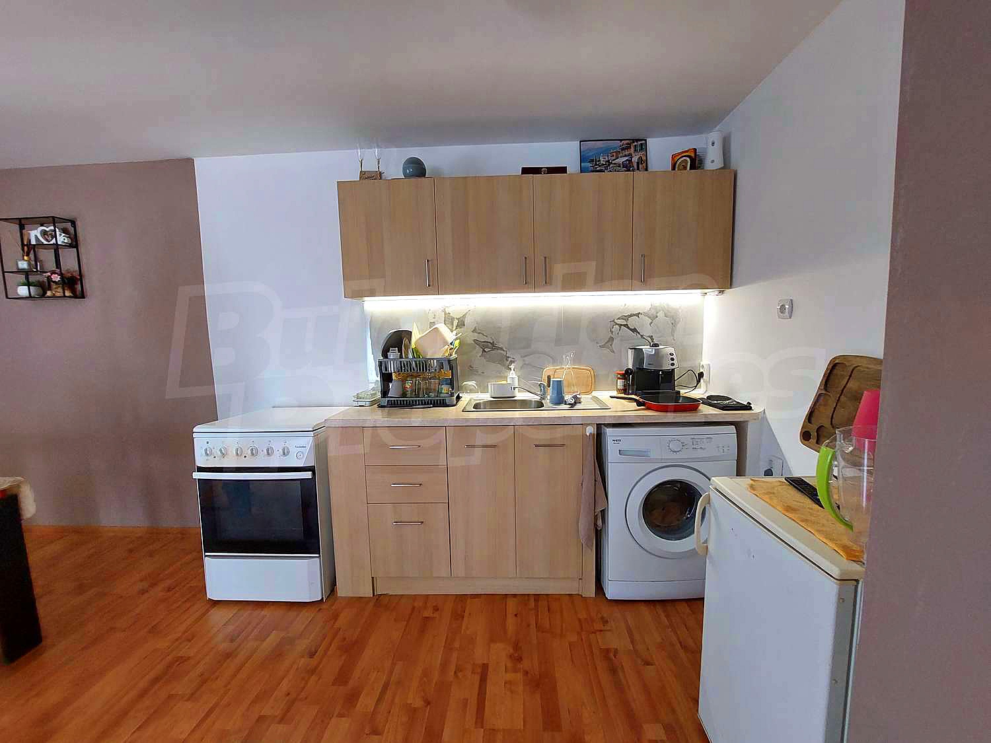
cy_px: 372
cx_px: 496
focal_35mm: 13
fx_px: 372
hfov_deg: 106.2
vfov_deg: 89.9
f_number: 2.2
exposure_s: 1/50
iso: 200
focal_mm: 1.74
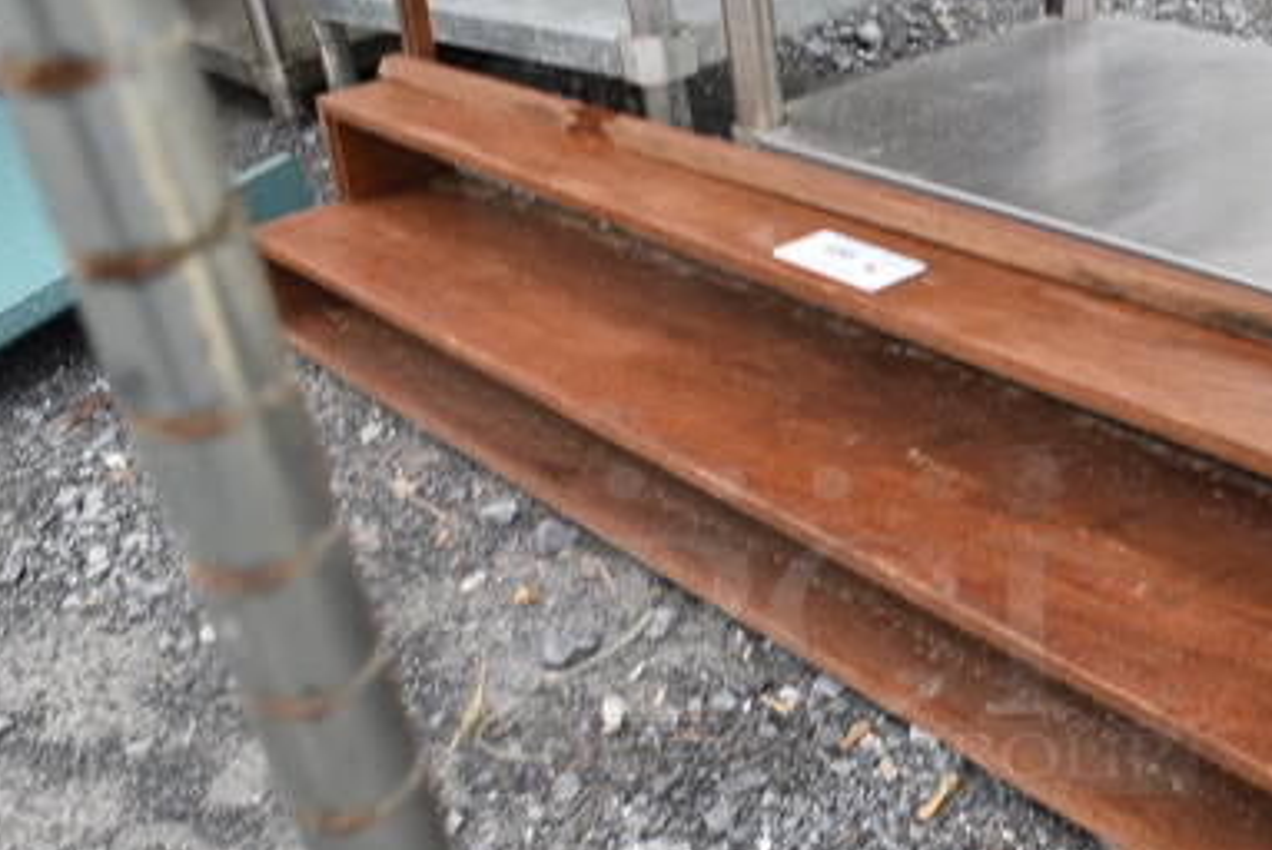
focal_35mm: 43
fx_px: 1520
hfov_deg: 44.8
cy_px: 618
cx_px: 830
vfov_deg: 30.8
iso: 200
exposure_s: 1/250
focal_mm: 18
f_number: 6.3
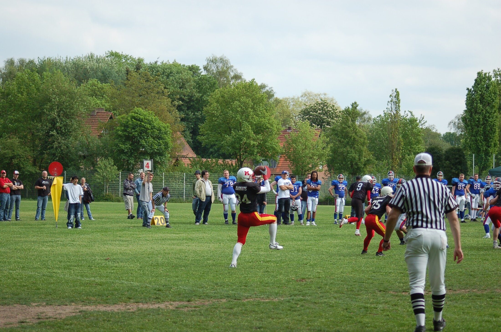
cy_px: 166
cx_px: 250
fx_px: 1458
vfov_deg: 13.0
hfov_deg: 19.5
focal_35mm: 105
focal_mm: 70
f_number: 4
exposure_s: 1/1000
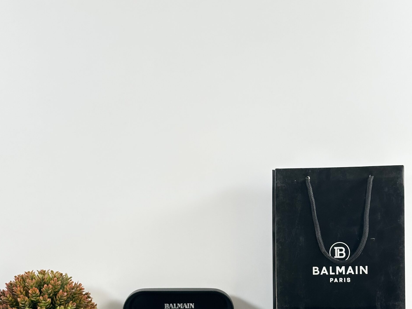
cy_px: 256
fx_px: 774
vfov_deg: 22.2
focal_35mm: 65
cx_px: 203
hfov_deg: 29.8
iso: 80
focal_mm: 6.86
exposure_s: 1/83
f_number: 1.78
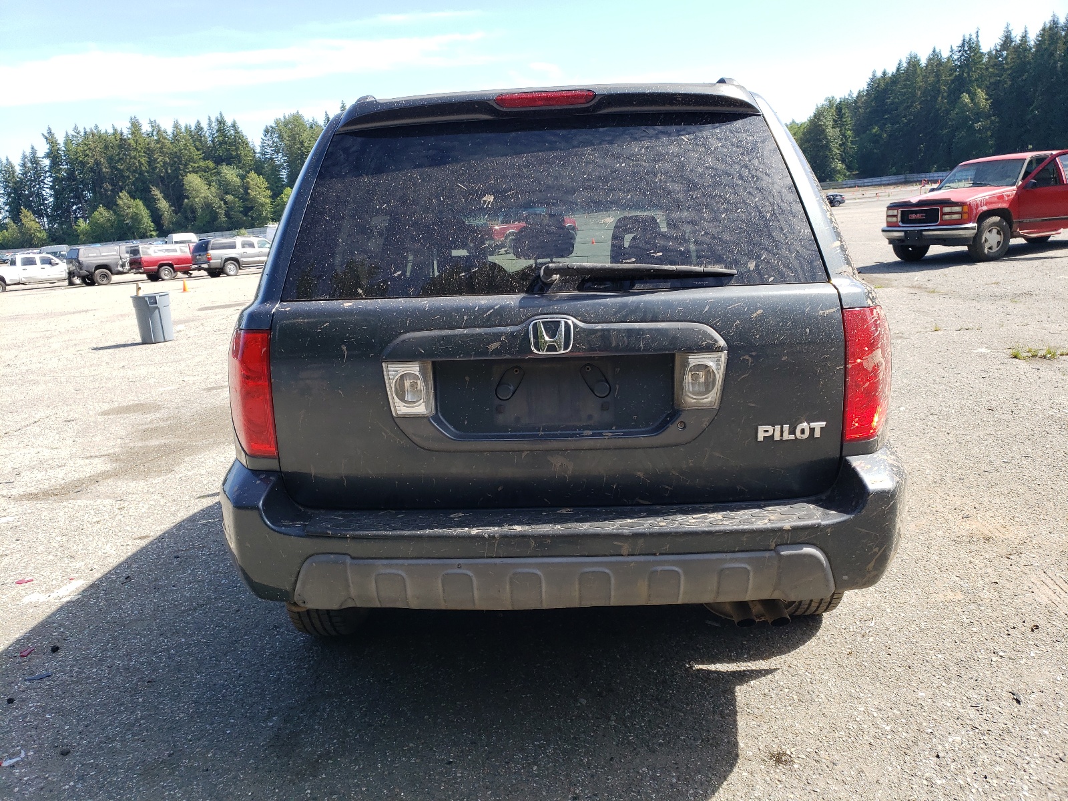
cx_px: 534
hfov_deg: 67.3
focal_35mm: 26
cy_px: 400
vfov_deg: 53.1
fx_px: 802
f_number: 1.5
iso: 50
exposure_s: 1/1111
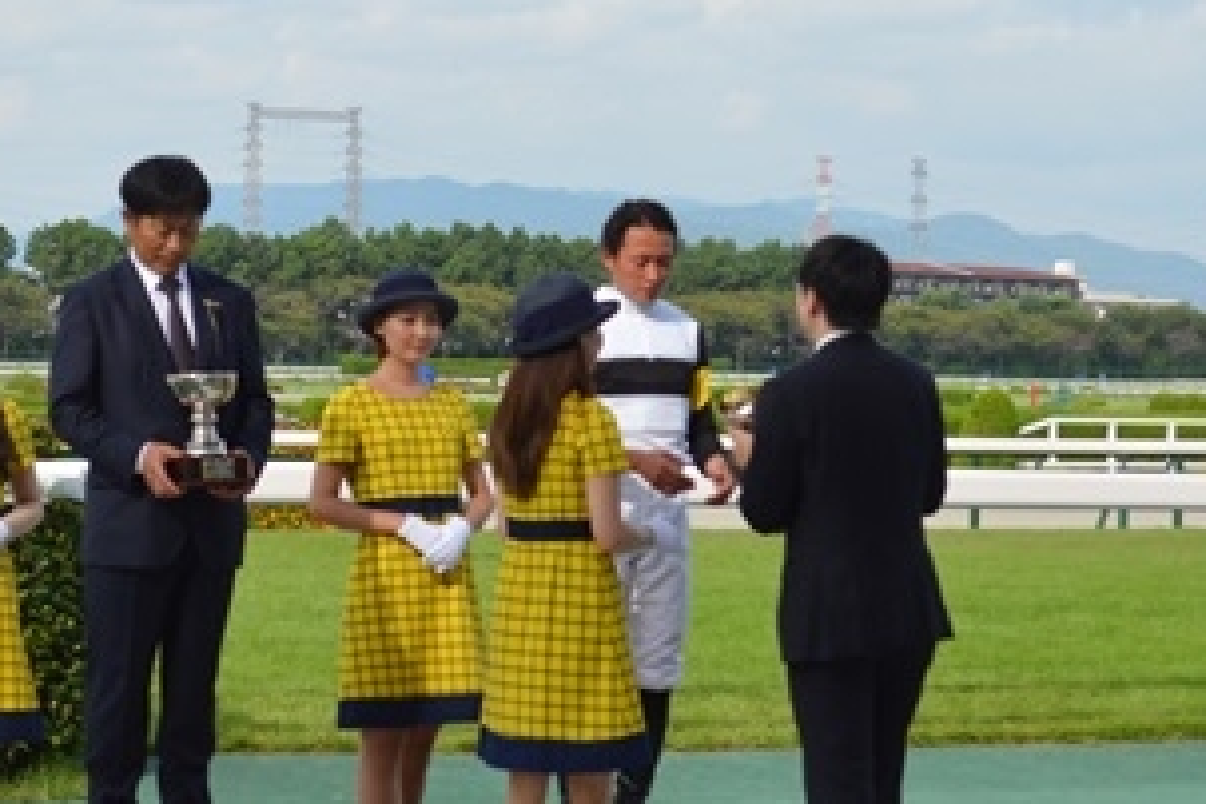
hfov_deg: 15.3
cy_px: 406
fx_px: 4488
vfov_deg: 10.2
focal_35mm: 134
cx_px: 699
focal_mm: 45
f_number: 5.6
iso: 400
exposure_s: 1/1250
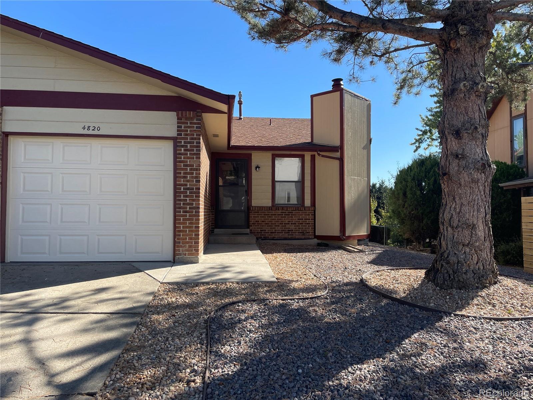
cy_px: 200
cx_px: 266
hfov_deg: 67.3
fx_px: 400
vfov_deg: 53.1
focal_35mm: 26
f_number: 1.6
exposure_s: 1/1595
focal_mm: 4.2
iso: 32
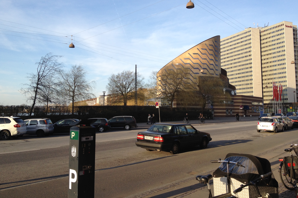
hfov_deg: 51.9
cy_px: 87
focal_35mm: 37
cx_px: 149
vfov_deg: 35.9
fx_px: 306
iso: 64
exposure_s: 1/746
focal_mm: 4.28
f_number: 2.4
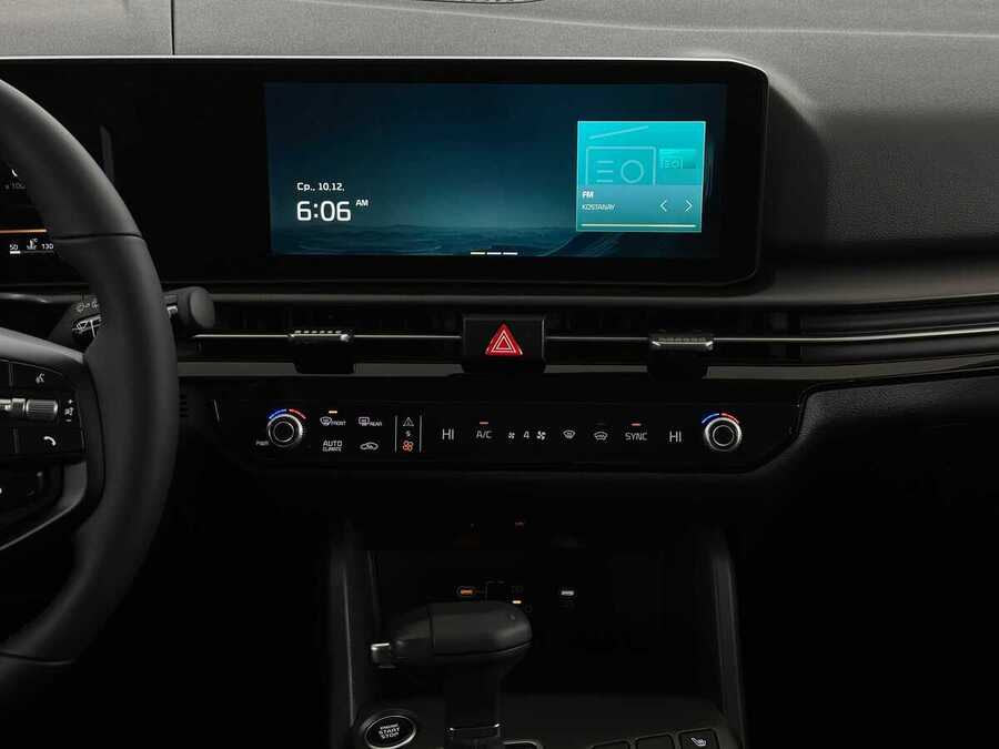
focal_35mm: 48
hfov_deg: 39.7
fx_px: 1385
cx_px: 500
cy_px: 374
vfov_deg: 30.3
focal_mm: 6.86
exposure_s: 1/50
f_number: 1.78
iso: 125
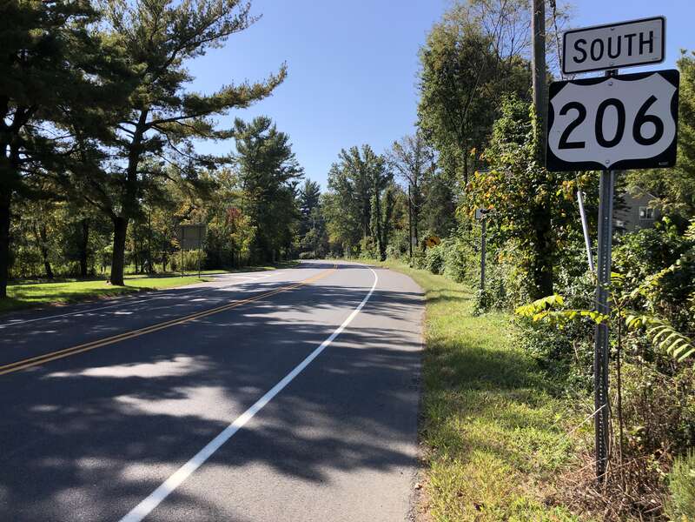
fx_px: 562
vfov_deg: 49.7
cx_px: 348
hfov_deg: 63.4
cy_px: 261
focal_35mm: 28
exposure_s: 1/2525
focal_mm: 4
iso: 20
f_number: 1.8
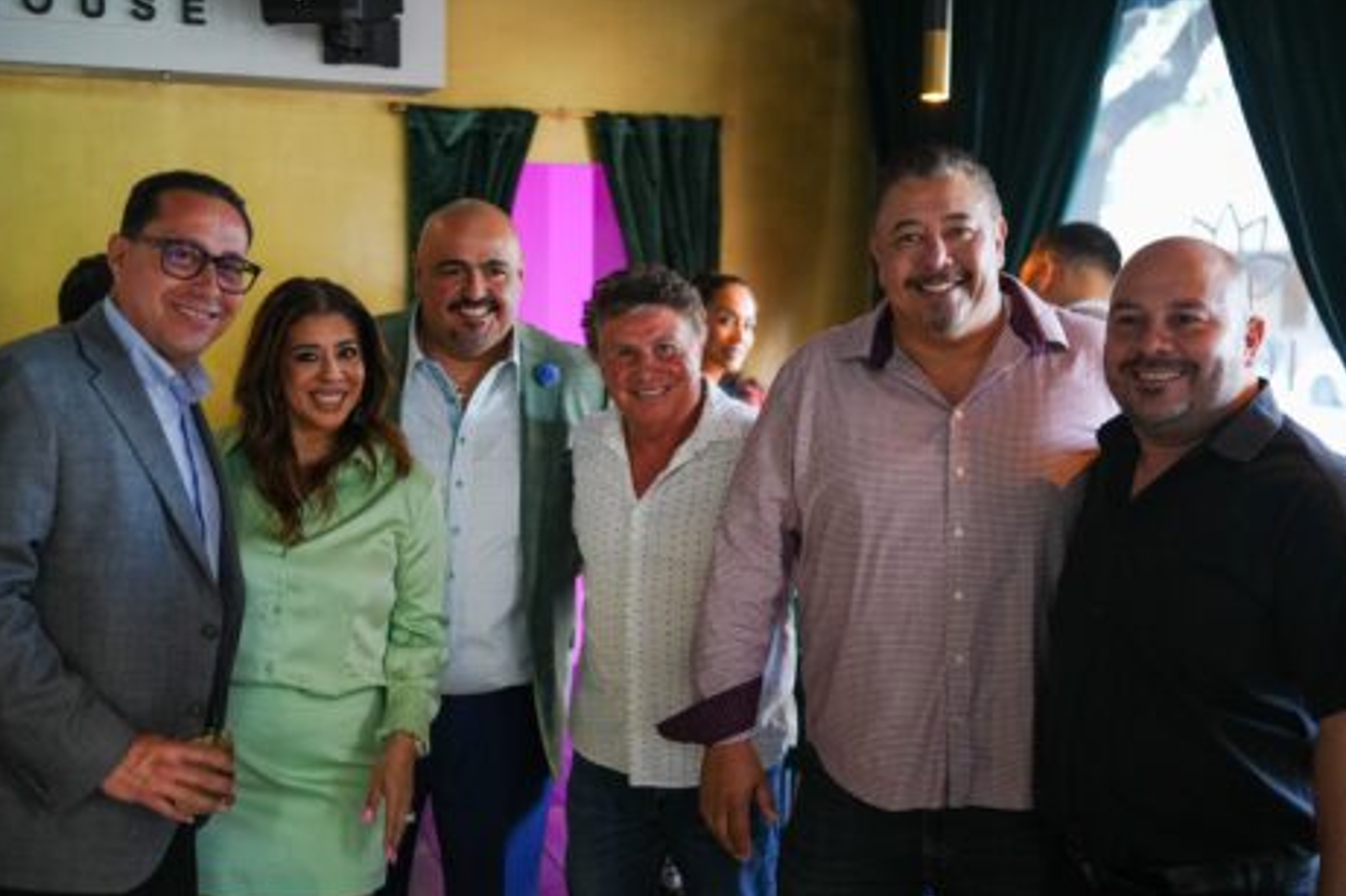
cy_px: 457
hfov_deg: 50.7
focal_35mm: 38
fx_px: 1420
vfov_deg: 35.0
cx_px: 648
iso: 2500
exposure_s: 1/100
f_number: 2
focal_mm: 35
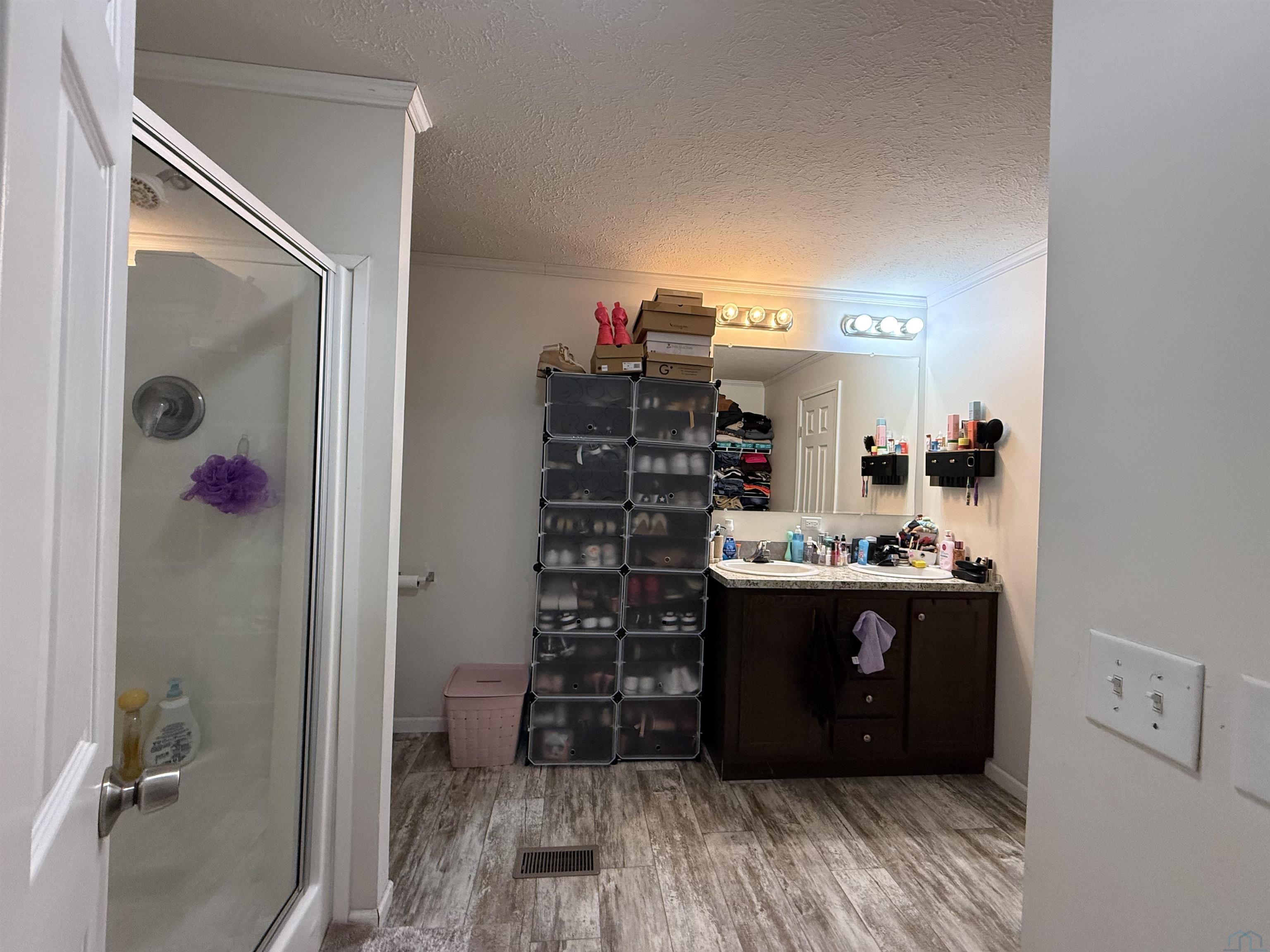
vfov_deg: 85.7
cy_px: 476
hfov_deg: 102.1
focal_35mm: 14
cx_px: 635
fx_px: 514
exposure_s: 1/60
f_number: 2.2
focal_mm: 2.22
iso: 400
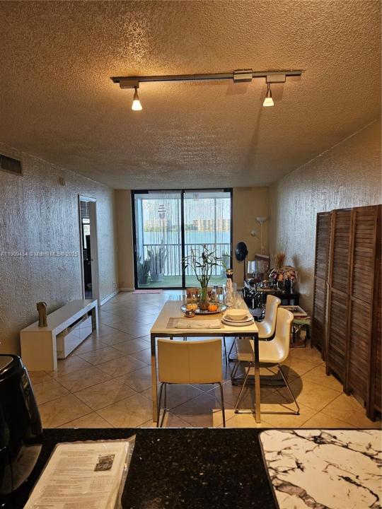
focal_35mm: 23
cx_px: 191
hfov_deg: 58.9
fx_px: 338
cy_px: 254
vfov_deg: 73.9
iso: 160
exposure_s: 1/120
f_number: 1.7
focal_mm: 6.3
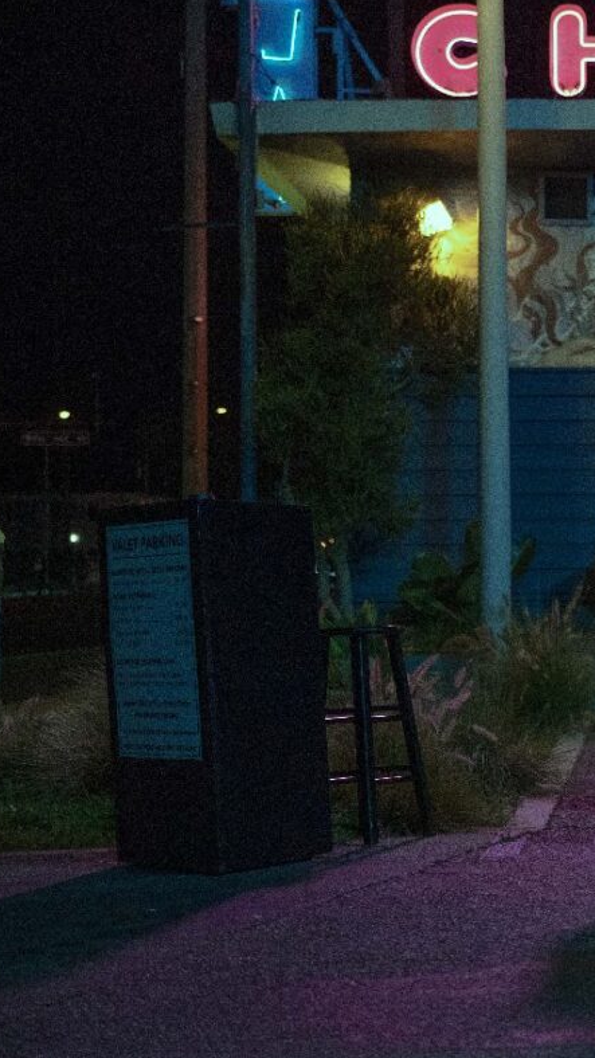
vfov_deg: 28.2
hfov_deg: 15.4
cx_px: 745
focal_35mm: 75
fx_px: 2105
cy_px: 532
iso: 3200
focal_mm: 47
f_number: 2.8
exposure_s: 1/640
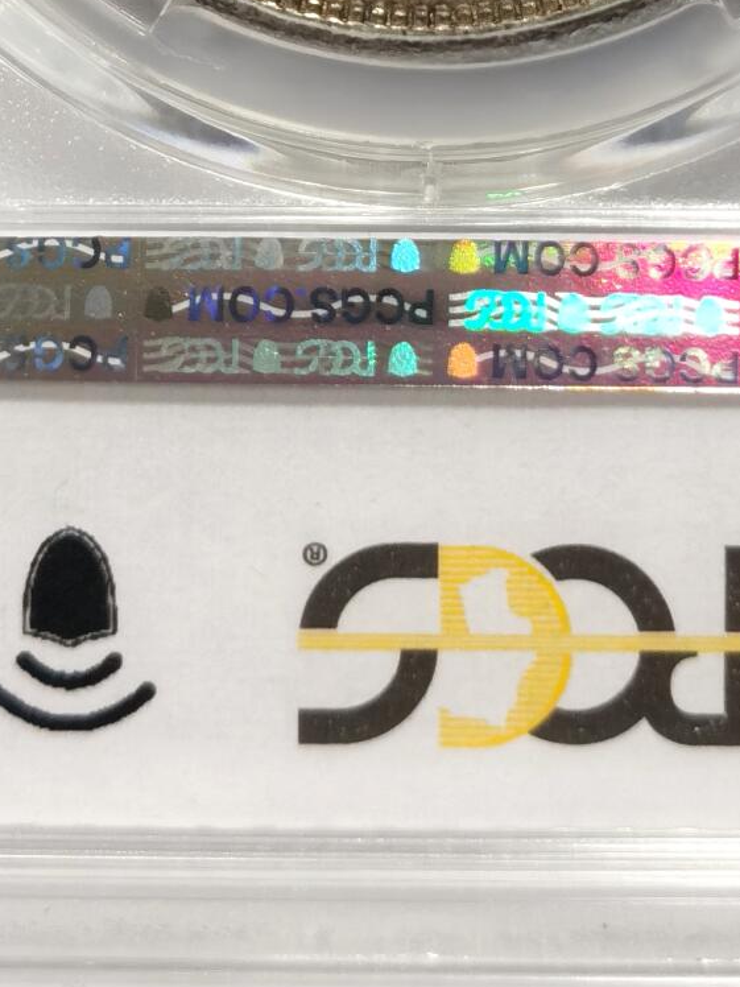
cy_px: -139
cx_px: 426
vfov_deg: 14.8
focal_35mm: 130
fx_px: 3705
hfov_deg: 11.4
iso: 125
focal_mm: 5.56
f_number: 16
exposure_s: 1/100
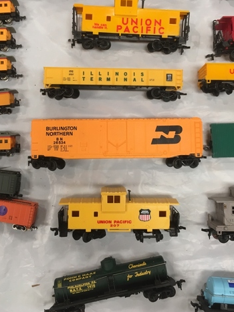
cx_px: 118
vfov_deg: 51.1
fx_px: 325
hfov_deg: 39.6
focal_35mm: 36
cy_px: 128
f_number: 2.2
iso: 50
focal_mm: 4.15
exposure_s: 1/30
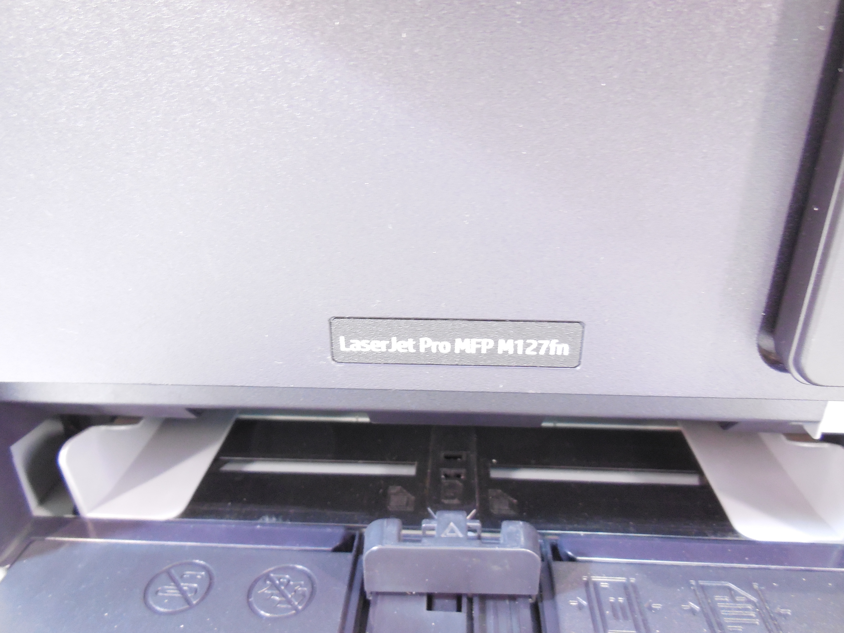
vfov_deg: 54.9
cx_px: 422
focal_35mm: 25
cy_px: 316
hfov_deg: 69.4
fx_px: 610
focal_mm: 4.5
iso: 400
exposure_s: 1/8
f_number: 3.1
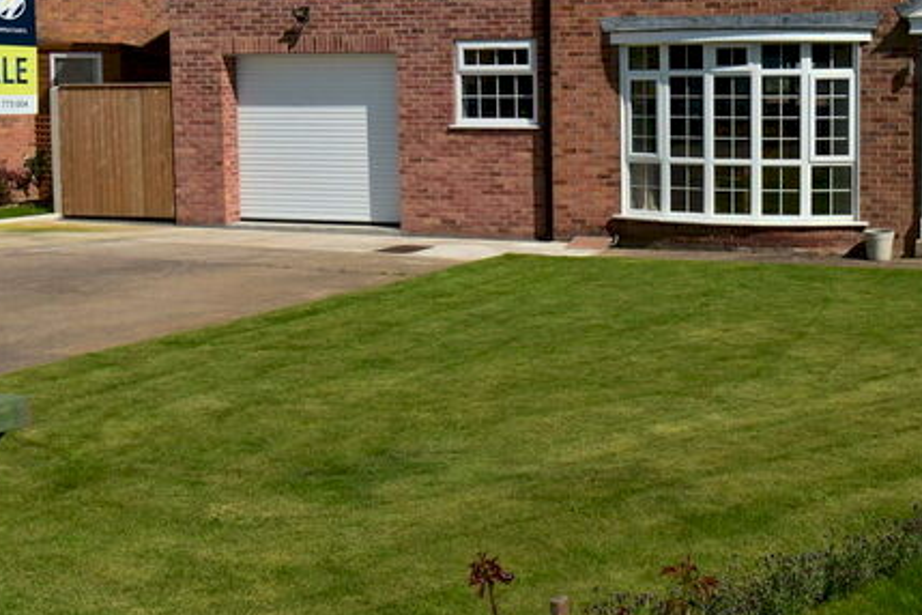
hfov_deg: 39.3
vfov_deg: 27.1
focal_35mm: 49
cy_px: 143
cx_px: 683
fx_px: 1255
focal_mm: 20
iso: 400
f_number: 11
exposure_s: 1/500
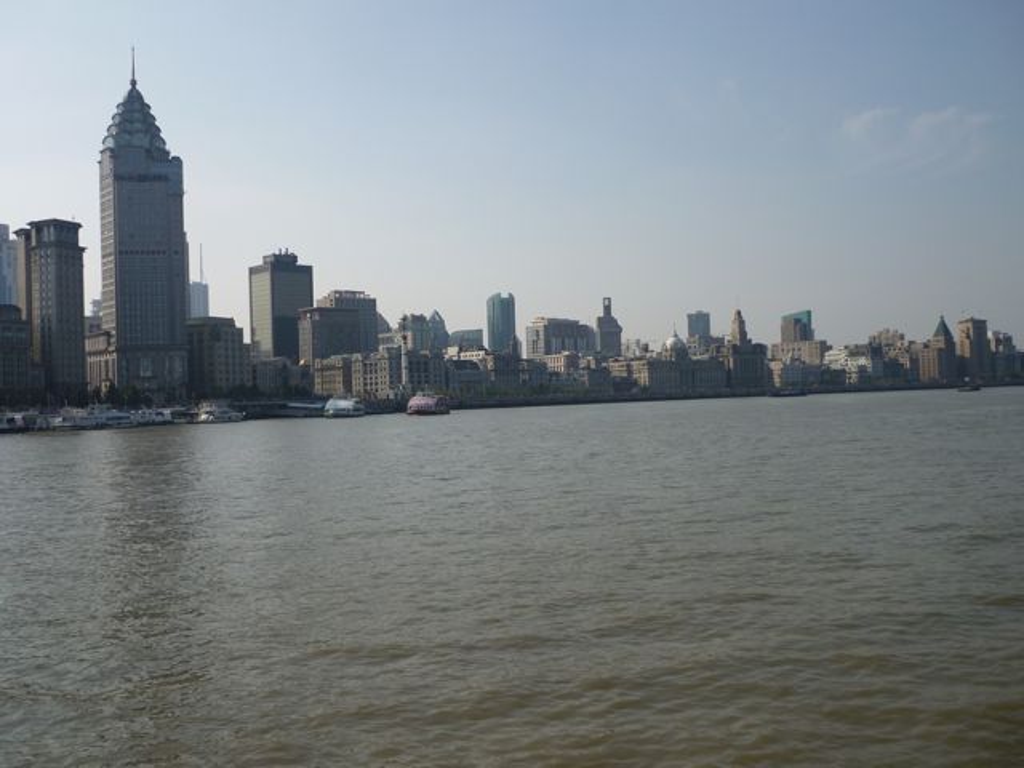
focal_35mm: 33
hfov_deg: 55.4
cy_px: 384
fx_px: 976
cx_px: 512
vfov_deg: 42.9
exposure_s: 1/320
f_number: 8
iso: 80
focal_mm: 5.5
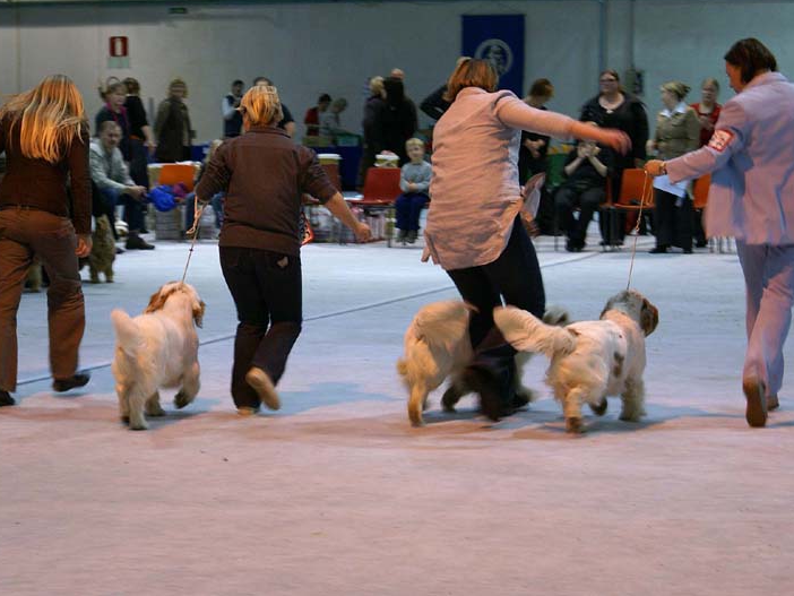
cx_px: 364
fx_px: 2639
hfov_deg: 17.1
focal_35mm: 115
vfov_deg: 12.9
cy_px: 296
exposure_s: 1/40
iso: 400
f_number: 5.6
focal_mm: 70
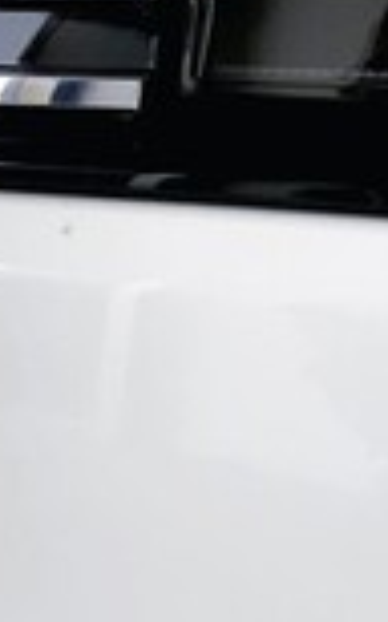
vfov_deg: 24.4
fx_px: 1424
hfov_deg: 13.8
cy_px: 454
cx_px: -311
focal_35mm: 84
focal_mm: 3
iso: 16
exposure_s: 1/389
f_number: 1.8
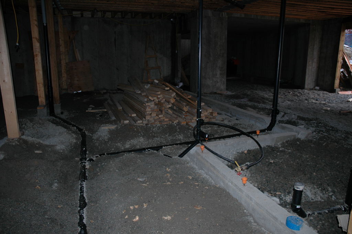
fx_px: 264
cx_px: 176
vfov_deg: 47.9
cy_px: 117
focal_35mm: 27
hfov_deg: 67.4
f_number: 3.5
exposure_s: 1/60
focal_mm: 18
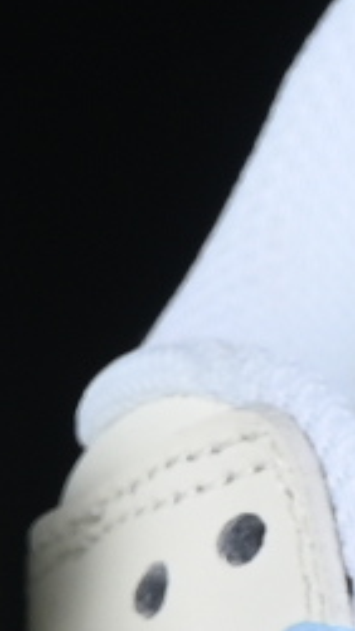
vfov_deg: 2.4
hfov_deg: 1.4
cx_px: 18
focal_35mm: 872
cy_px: 1943
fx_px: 14607
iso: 160
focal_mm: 50
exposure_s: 1/80
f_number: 8
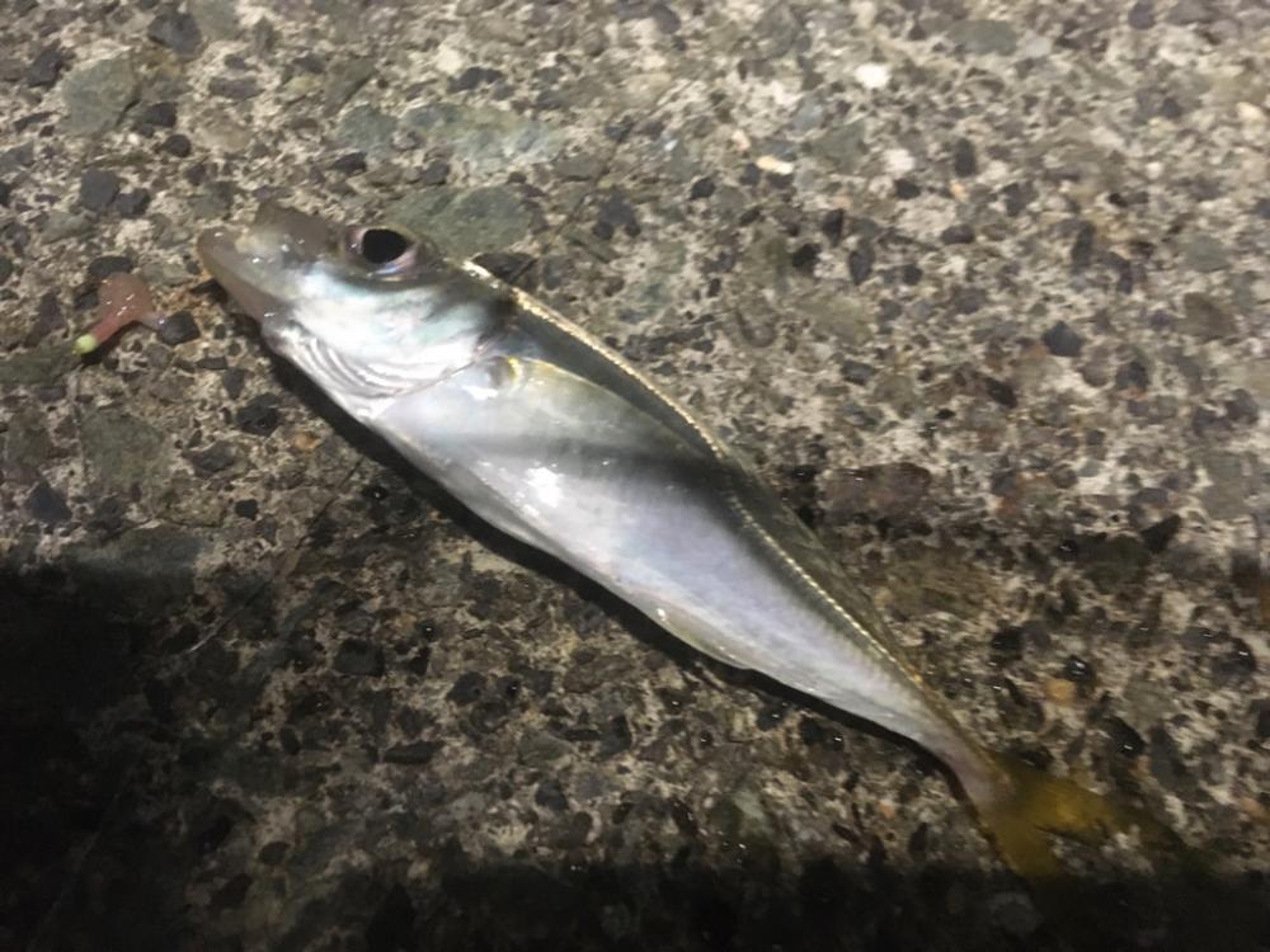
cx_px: 635
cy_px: 476
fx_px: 1064
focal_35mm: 29
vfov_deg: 48.2
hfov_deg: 61.7
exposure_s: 1/15
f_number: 2.2
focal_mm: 4.15
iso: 320
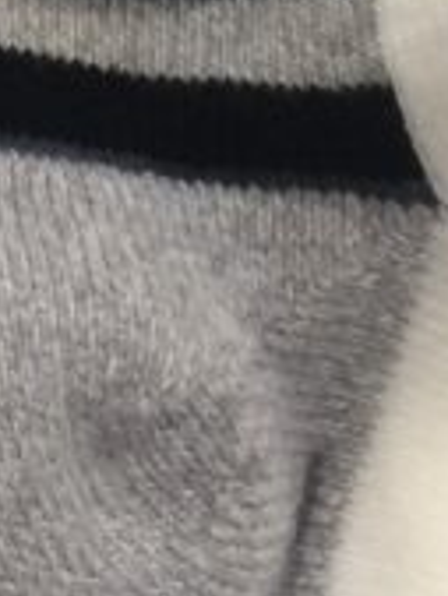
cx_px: -71
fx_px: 3033
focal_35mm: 176
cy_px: -501
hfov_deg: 8.4
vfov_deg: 10.5
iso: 40
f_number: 2.2
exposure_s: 1/30
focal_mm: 4.15
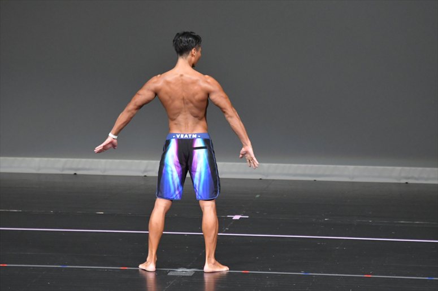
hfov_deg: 6.5
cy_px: 146
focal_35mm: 315
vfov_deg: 4.4
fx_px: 3831
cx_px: 219
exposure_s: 1/400
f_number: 5.6
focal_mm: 210
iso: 5000
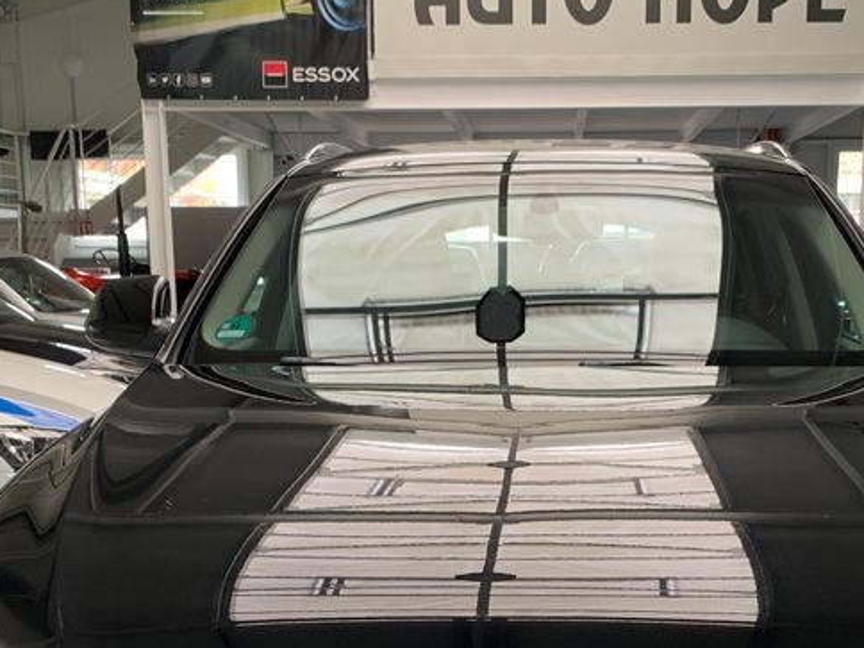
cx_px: 507
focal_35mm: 55
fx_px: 1373
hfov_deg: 34.8
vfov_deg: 25.7
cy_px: 578
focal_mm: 4.25
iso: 80
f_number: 1.8
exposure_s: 1/82
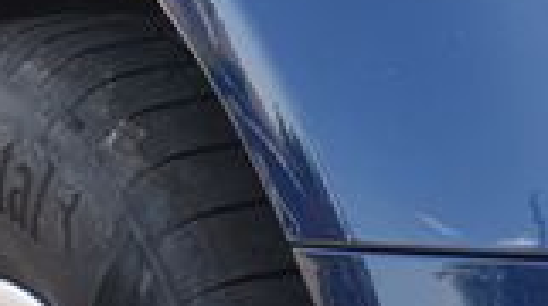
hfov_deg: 2.7
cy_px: -248
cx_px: 524
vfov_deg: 1.5
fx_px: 11636
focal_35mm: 802
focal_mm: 120
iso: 500
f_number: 7.1
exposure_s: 1/200
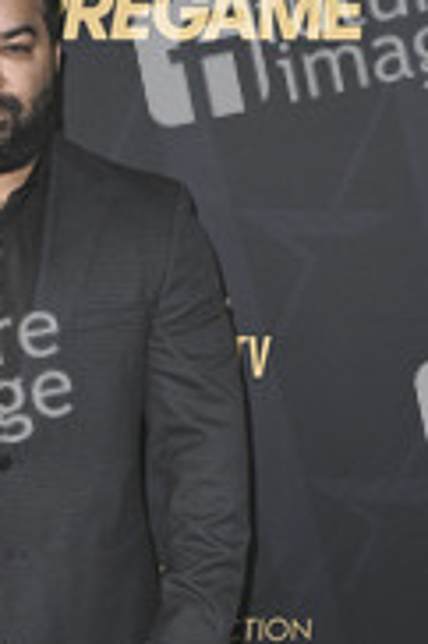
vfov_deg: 25.0
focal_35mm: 79
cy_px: 573
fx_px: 1411
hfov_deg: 16.8
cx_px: -7
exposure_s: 1/320
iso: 2000
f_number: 5.6
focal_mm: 36
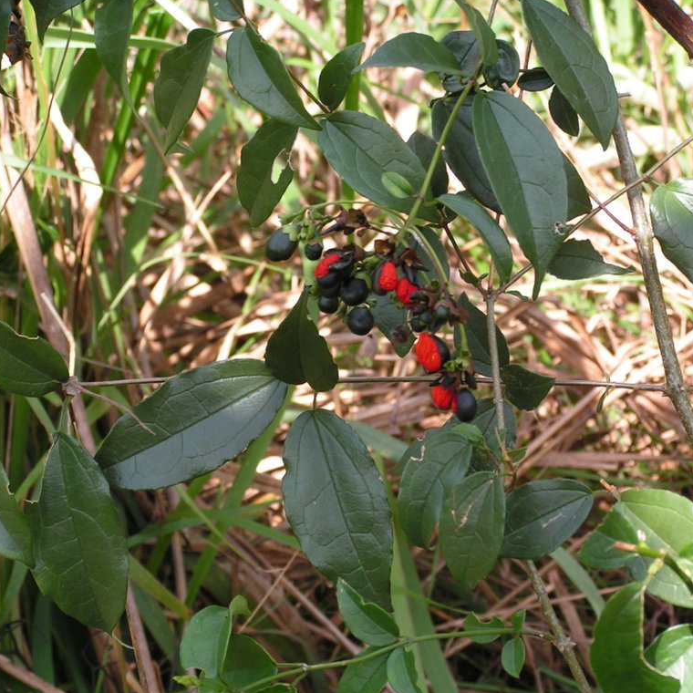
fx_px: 2831
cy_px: 346
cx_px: 344
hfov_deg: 14.0
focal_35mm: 125
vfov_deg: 14.0
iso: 50
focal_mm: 17.5
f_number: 4
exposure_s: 1/160
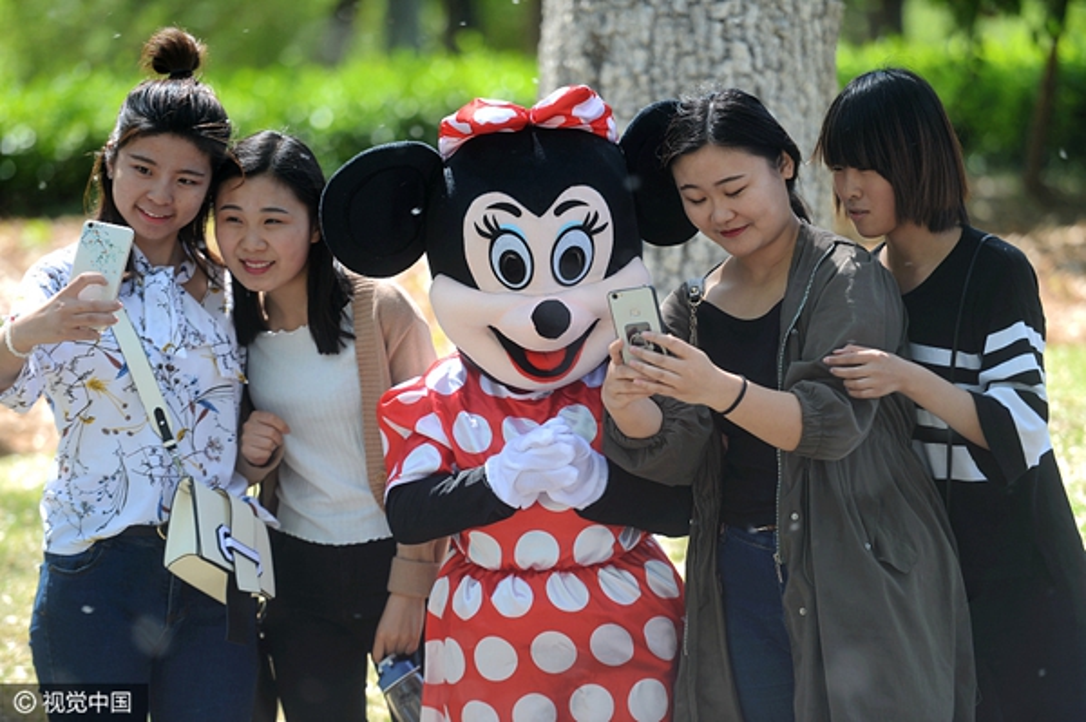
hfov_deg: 11.4
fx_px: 5425
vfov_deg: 7.6
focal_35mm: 180
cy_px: 361
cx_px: 543
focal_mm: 180
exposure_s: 1/160
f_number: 2.8
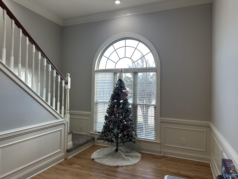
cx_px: 119
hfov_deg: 71.6
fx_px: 165
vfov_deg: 56.8
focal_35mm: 24
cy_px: 90
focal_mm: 6.86
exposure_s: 1/120
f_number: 1.78
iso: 64
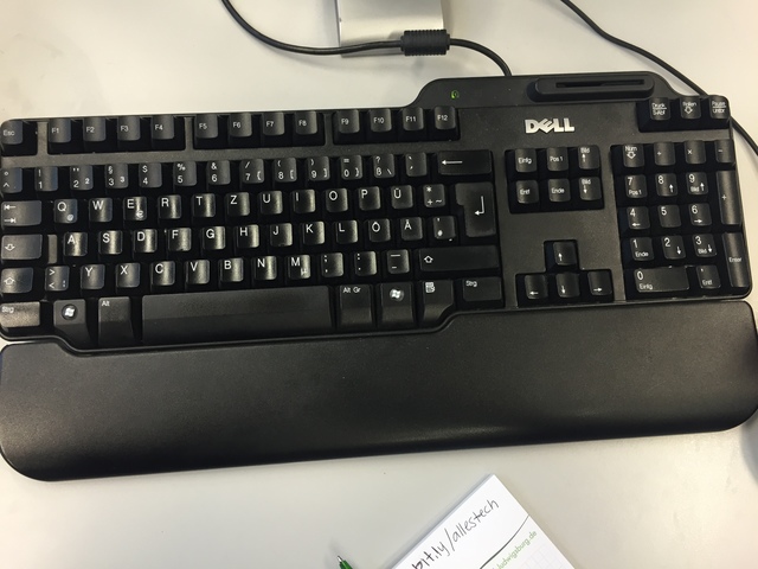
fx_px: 635
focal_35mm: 29
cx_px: 379
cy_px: 284
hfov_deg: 61.7
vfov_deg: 48.2
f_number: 2.2
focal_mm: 4.15
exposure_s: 1/33
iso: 50
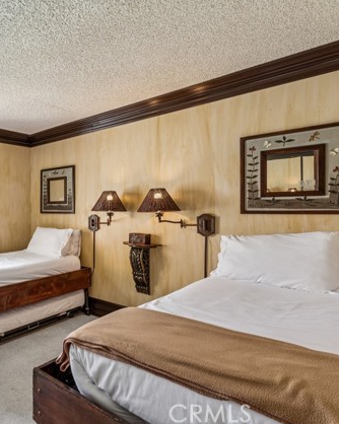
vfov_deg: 71.3
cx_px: 28
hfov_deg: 51.9
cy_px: 212
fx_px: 296
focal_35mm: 24
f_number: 13
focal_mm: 16.4
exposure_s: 1/4
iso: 100
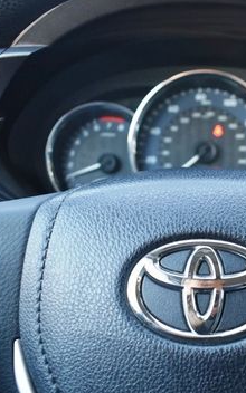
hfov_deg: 25.1
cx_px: 216
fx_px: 536
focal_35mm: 50
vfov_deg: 40.2
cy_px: 229
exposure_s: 1/125
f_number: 3.5
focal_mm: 18
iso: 900
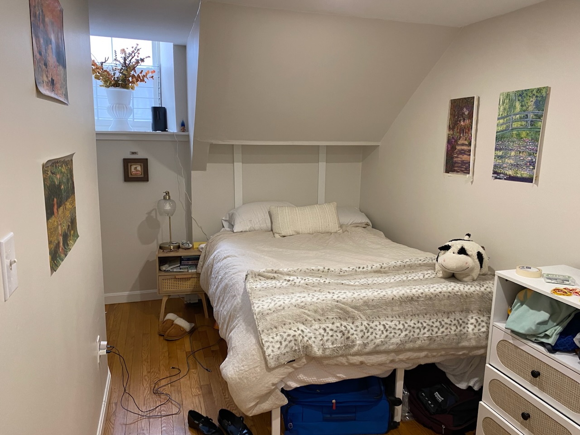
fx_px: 436
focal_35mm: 26
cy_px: 218
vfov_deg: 53.1
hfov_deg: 67.3
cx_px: 290
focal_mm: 4.25
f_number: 1.8
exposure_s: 1/60
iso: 160
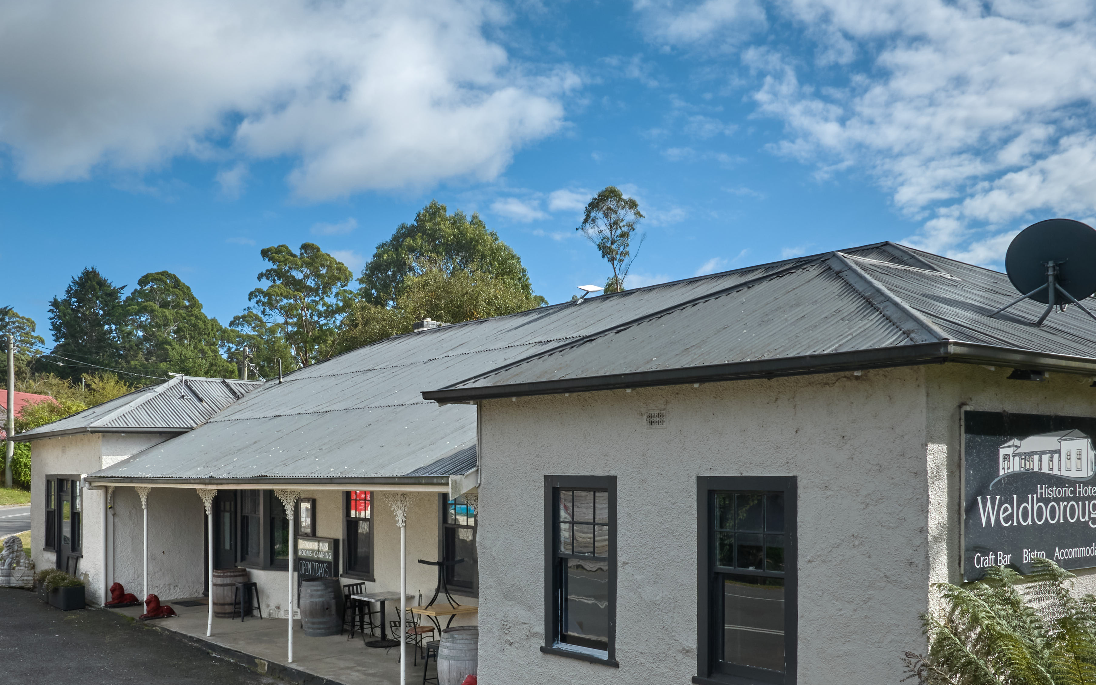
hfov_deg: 52.5
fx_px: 1105
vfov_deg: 33.9
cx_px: 449
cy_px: 497
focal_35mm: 37
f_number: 11
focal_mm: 12.29
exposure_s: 1/120
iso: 100
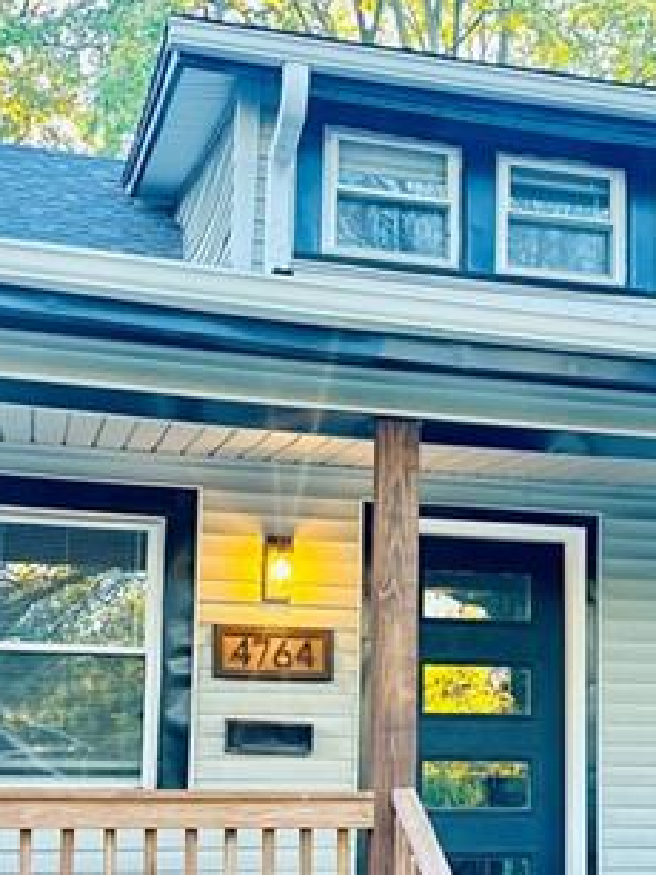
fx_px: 1517
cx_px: 476
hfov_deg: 24.2
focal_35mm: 60
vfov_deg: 31.8
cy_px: 624
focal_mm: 6.86
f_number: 1.78
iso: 160
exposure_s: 1/60
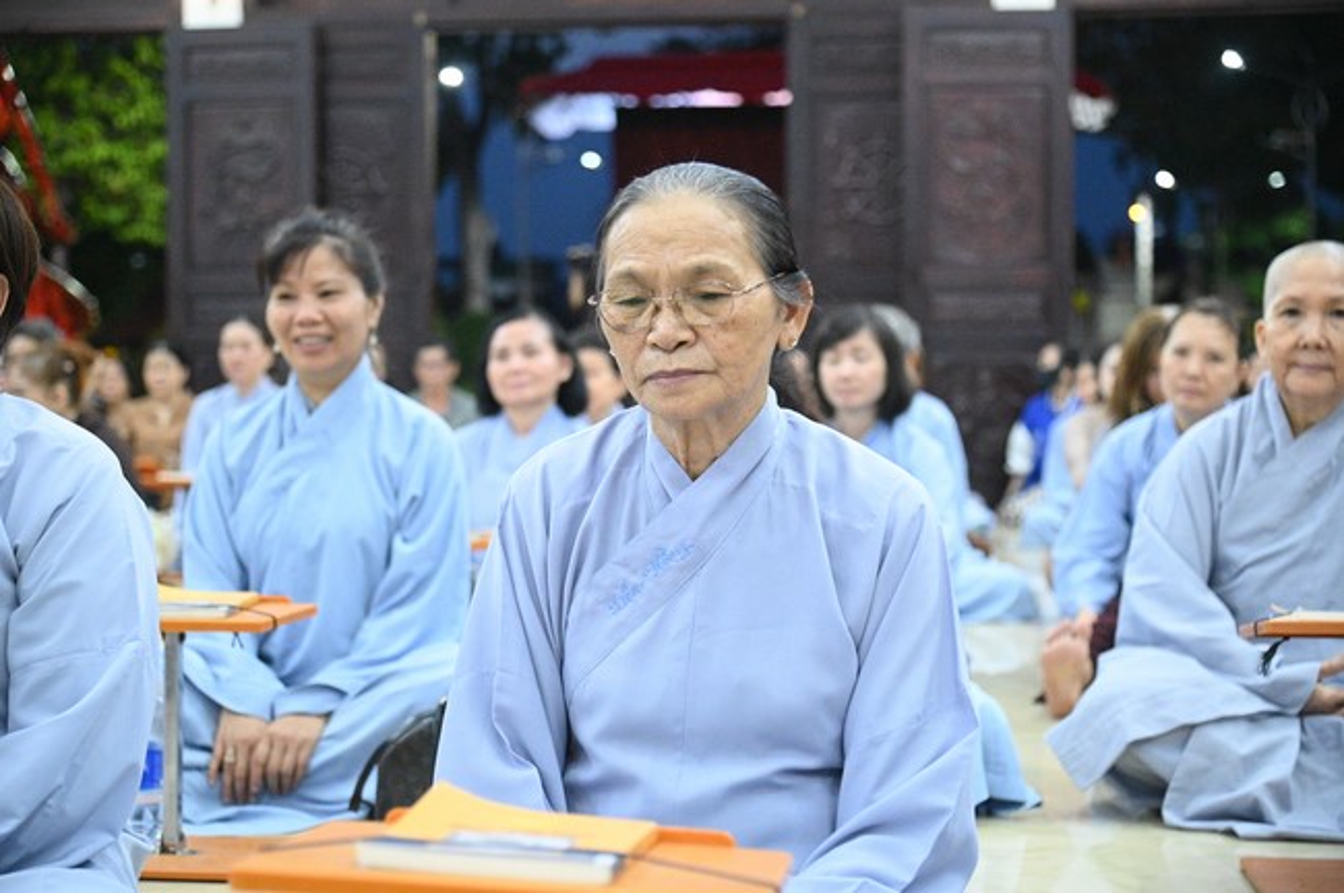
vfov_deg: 20.9
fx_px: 2424
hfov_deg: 31.0
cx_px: 672
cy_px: 446
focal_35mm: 65
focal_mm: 65
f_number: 4
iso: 16000
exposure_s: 1/250
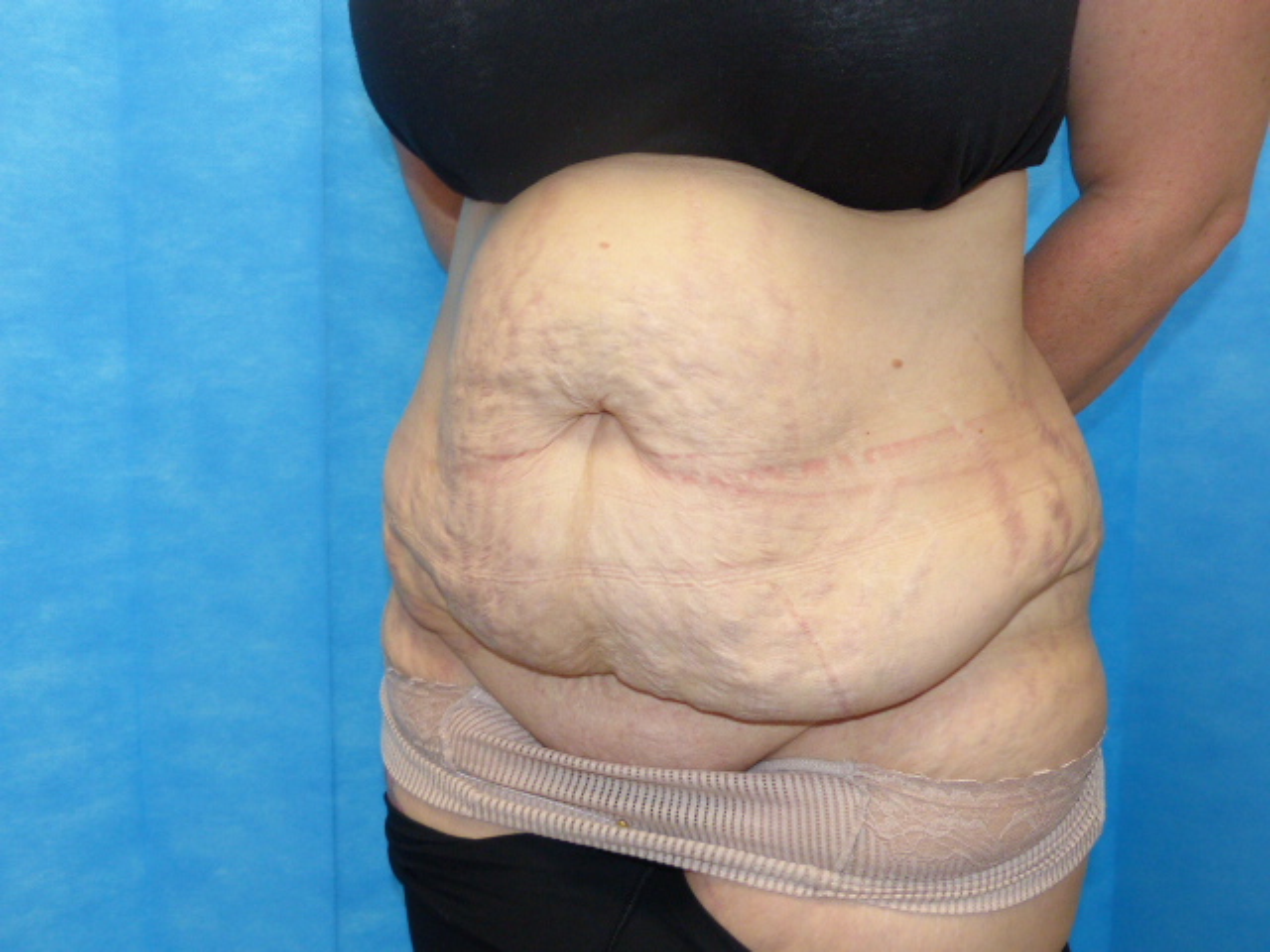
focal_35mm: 32
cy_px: 476
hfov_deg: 56.8
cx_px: 635
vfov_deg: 44.2
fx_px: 1174
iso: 400
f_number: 2.8
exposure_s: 1/100
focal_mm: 5.8
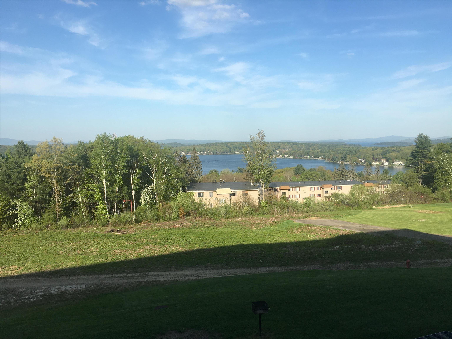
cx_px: 226
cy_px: 170
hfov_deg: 61.7
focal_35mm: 29
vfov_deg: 48.2
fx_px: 379
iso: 25
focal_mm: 4.15
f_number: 2.2
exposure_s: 1/1261
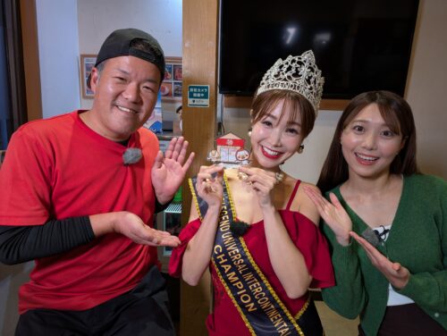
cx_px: 224
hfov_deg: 71.5
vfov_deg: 56.9
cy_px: 168
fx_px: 310
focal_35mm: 24
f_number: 1.68
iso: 60
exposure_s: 1/57.8
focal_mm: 6.9
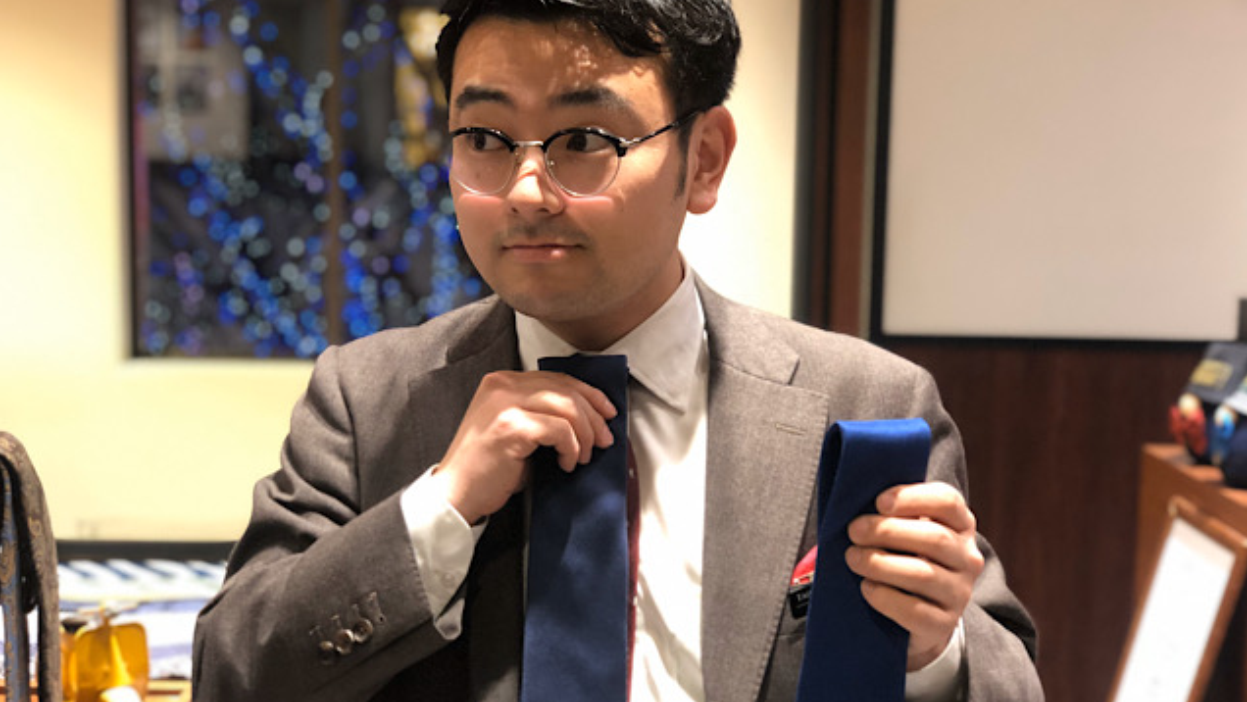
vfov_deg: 21.1
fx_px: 1885
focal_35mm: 57
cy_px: 371
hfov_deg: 36.6
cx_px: 624
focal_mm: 6
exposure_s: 1/33
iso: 125
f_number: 2.4
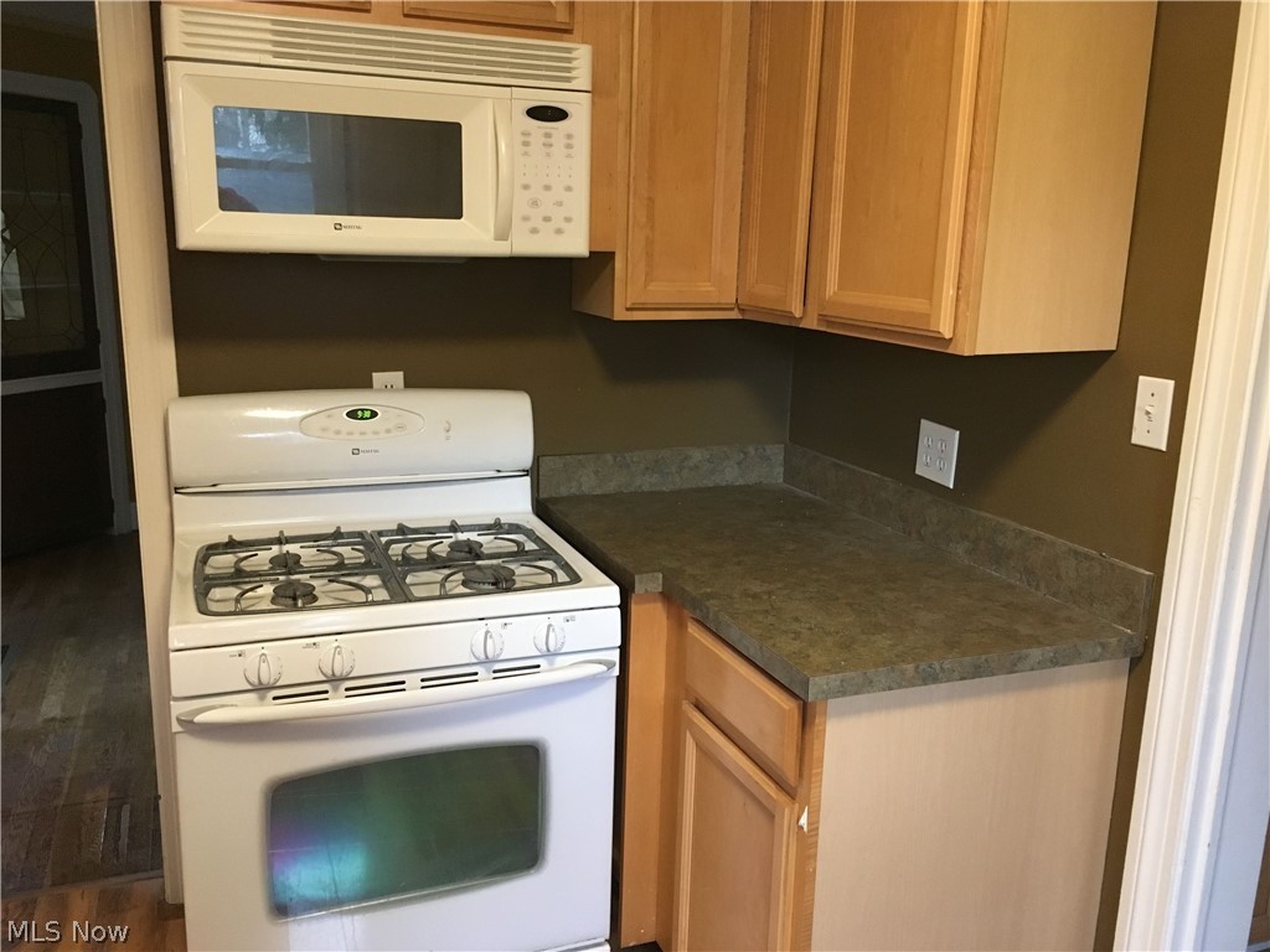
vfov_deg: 48.2
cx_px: 635
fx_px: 1064
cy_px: 476
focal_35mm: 29
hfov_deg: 61.7
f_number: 2.2
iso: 200
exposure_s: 1/30
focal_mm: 4.15
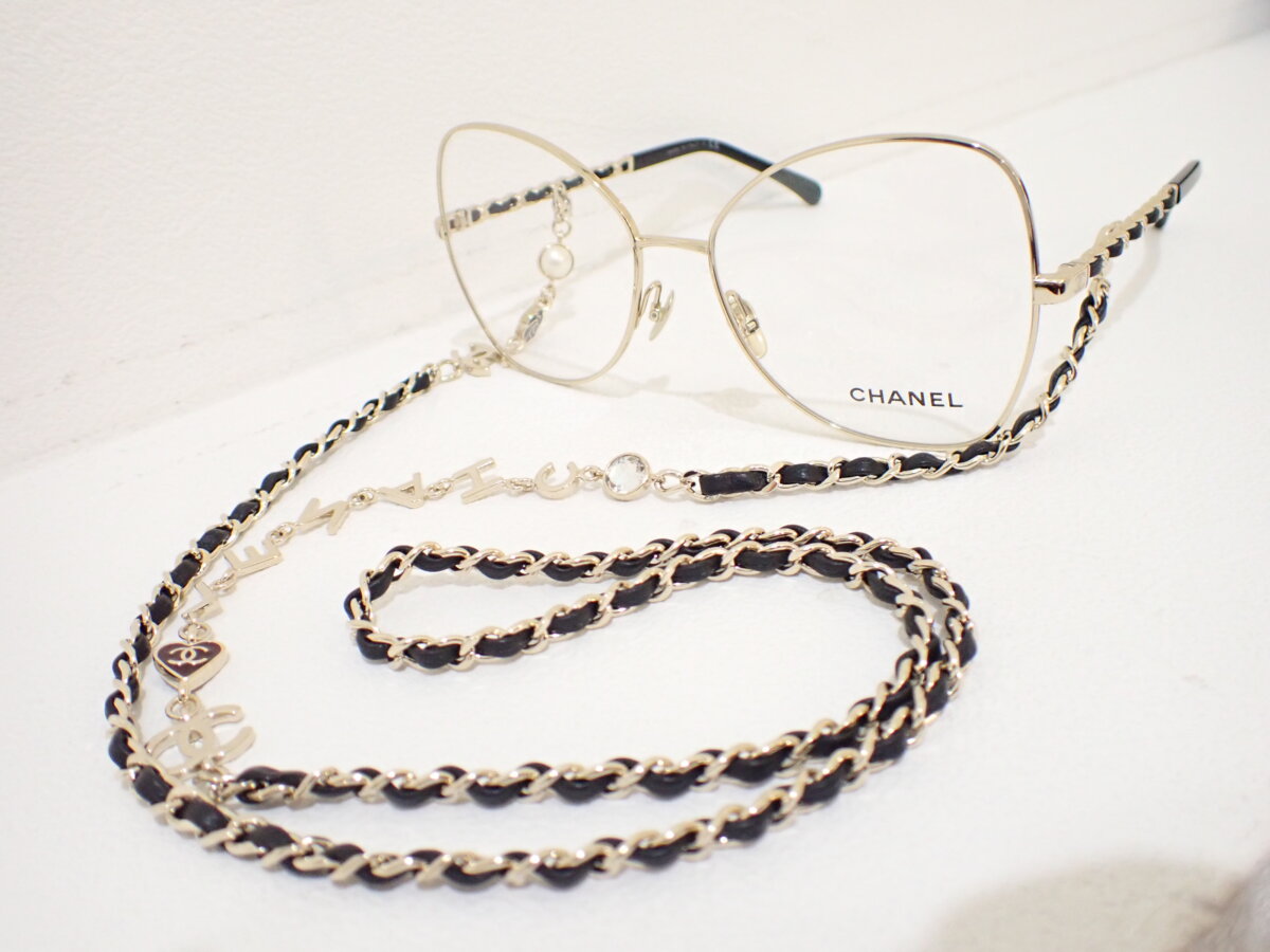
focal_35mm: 30
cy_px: 476
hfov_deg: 60.0
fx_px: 1101
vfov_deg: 46.8
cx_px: 635
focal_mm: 5.4
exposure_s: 1/100
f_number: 2.3
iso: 800
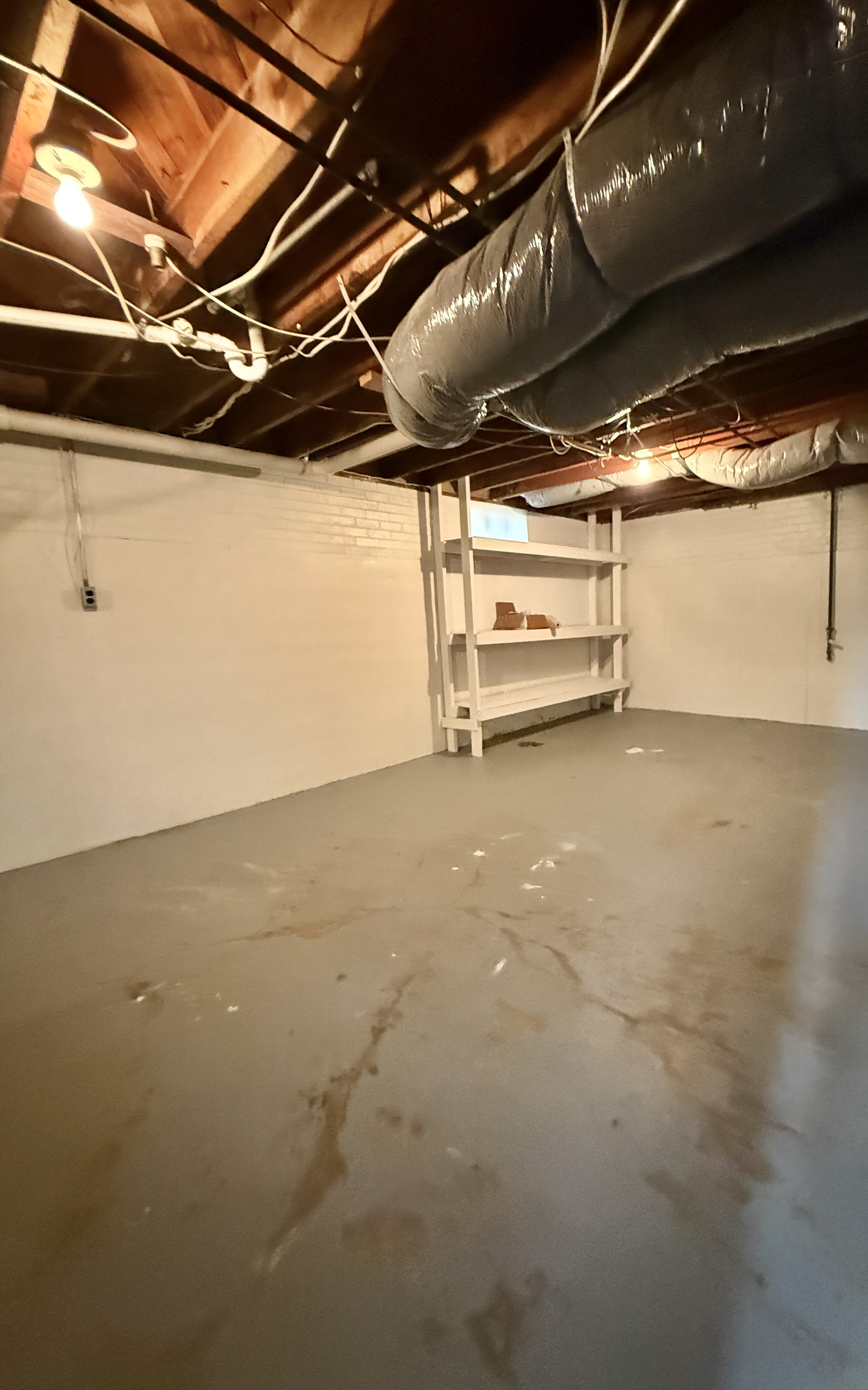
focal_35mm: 15
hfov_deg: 74.4
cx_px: 493
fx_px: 568
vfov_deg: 101.5
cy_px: 694
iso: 1250
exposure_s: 1/60
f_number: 2.2
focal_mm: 2.22
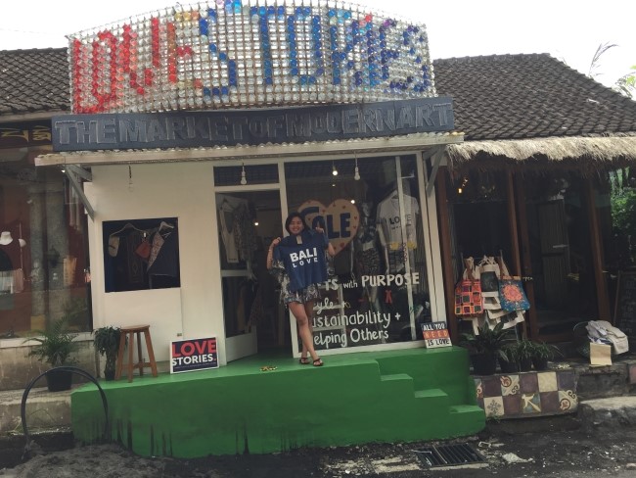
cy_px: 239
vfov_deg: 48.3
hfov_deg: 61.6
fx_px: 533
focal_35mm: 29
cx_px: 318
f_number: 2.2
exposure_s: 1/175
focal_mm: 4.15
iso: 32
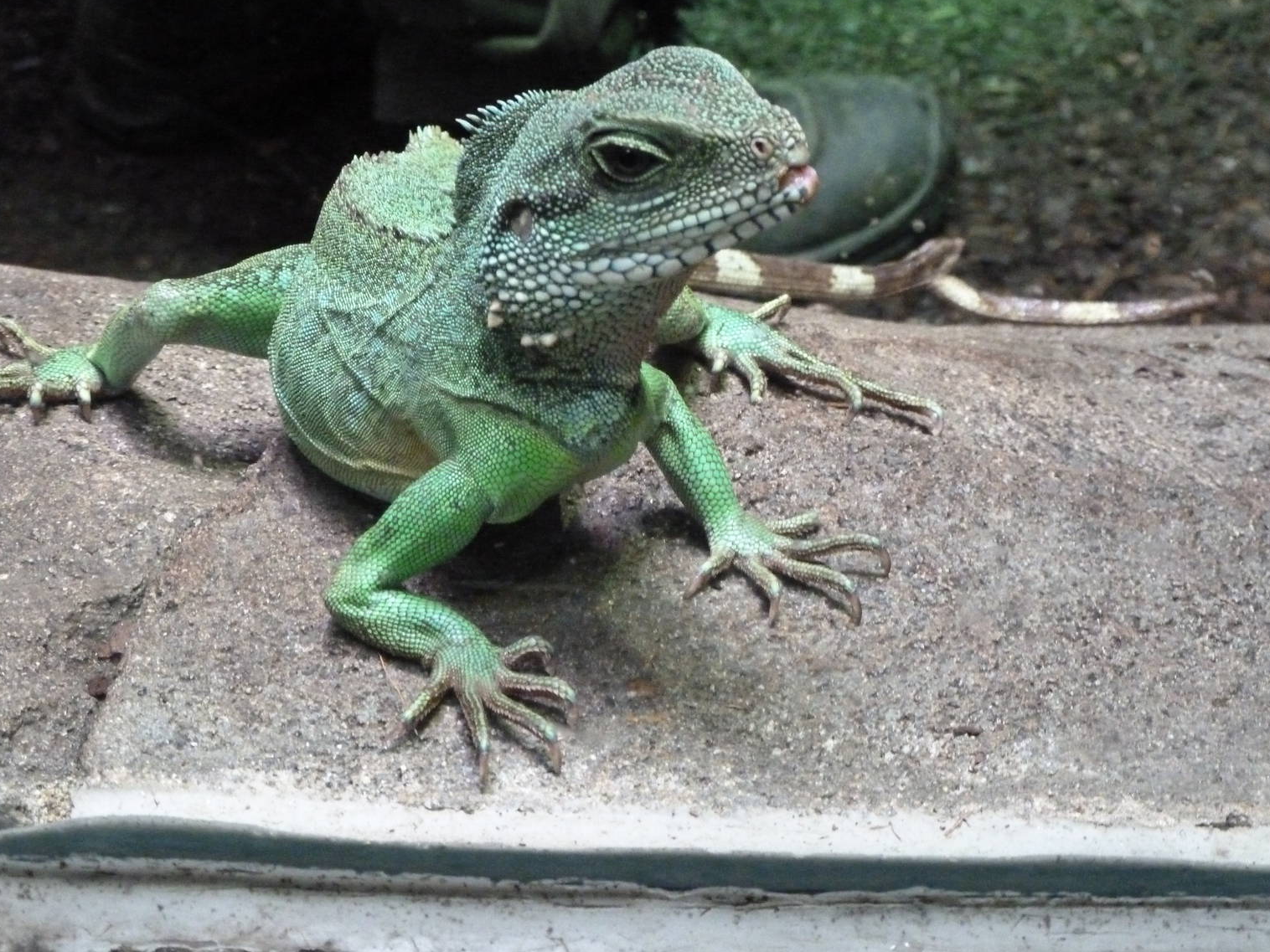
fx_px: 2788
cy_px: 451
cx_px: 666
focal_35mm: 76
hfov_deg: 25.7
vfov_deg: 19.4
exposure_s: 1/15
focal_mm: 11.9
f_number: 4.1
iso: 1000
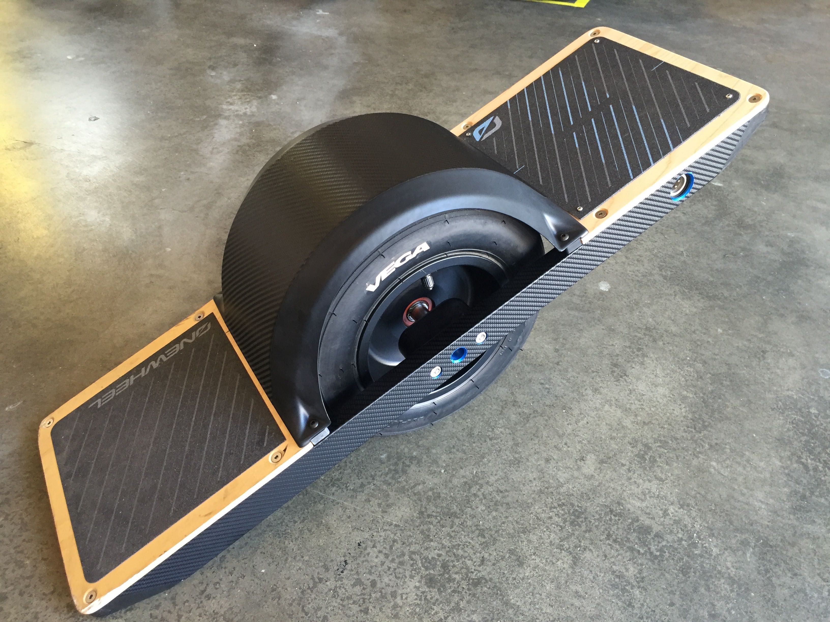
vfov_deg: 48.2
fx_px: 695
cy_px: 311
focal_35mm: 29
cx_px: 415
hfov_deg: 61.7
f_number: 2.2
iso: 125
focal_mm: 4.15
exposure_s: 1/30
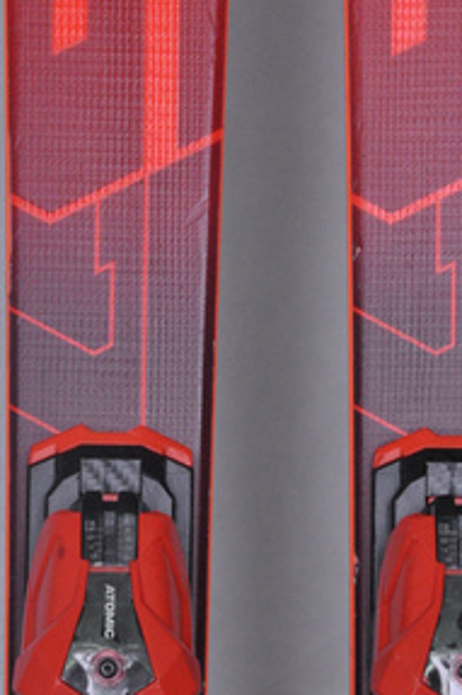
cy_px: 291
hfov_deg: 5.6
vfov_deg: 8.3
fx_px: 4756
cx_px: 282
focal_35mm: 247
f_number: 9.5
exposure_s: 1/125
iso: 3200
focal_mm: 105
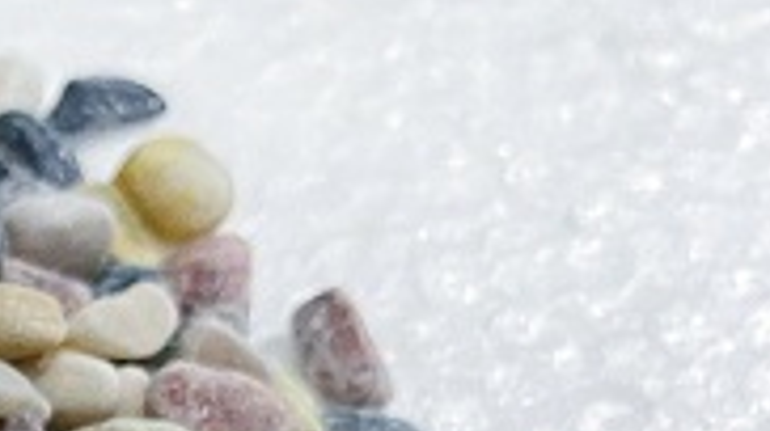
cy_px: 784
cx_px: -626
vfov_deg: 10.4
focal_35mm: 109
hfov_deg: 16.4
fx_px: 2224
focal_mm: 4.25
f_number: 1.8
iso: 400
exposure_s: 1/33
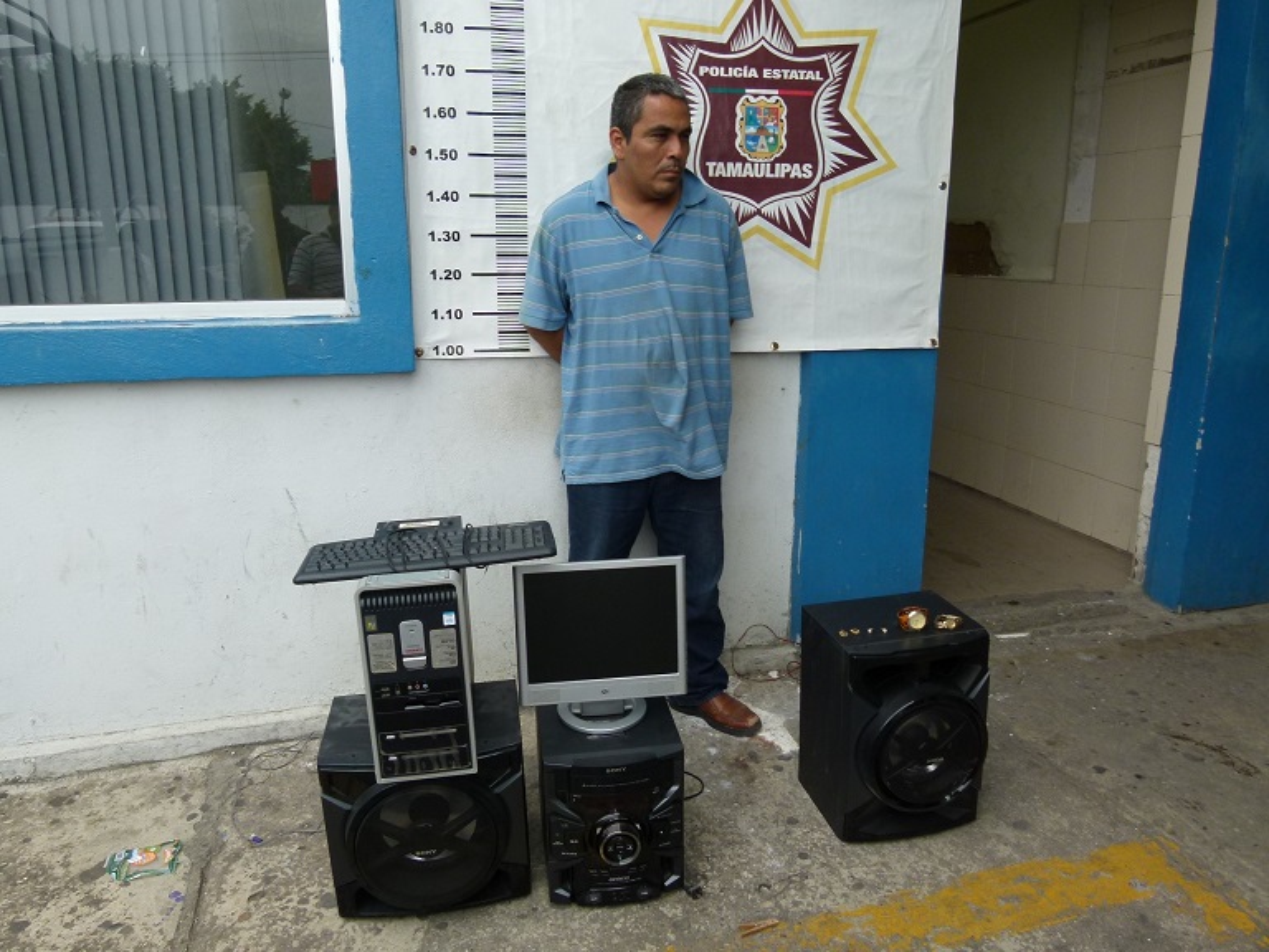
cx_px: 634
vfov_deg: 54.9
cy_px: 476
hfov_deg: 69.4
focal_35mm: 25
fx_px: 916
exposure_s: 1/125
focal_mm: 4.5
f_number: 4
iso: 100
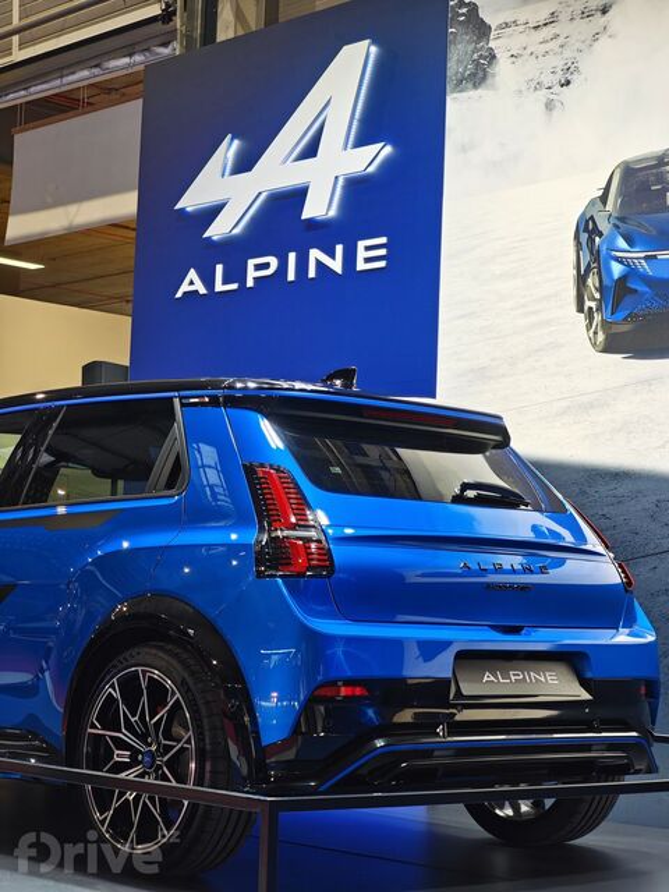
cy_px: 446
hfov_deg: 19.6
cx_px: 334
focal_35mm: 75
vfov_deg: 26.0
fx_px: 1933
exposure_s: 1/100
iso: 100
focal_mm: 12.28
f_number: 1.8
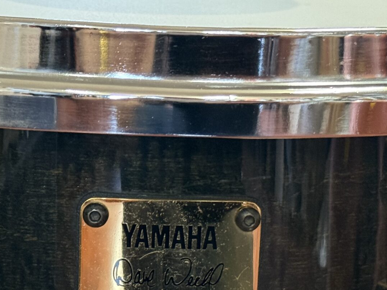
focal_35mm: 114
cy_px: 252
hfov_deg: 17.3
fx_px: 1274
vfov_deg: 12.9
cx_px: 173
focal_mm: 6.76
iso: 320
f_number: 1.78
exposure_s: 1/40
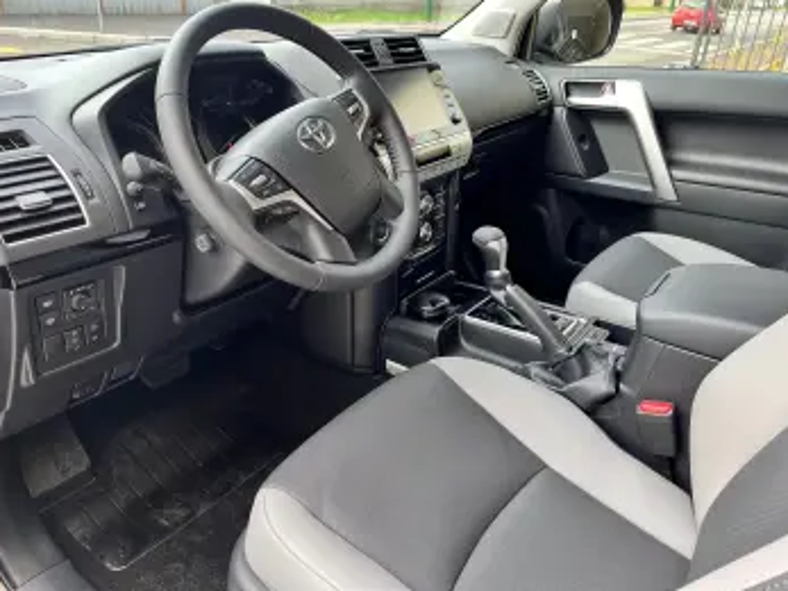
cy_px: 286
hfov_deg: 65.3
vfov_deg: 51.3
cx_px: 400
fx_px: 614
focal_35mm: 27
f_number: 1.6
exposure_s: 1/121
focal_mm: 5.1
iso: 50
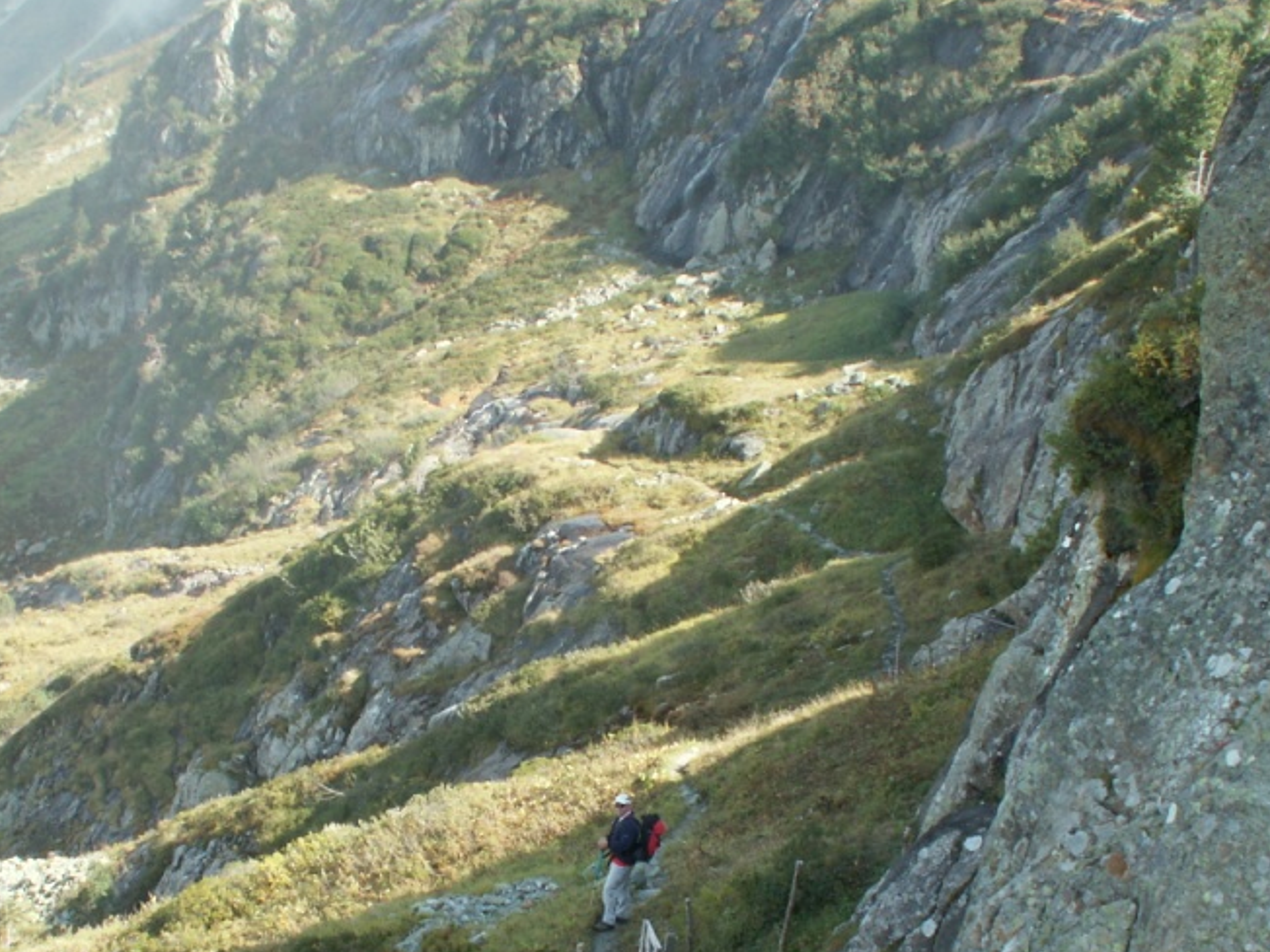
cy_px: 664
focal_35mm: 55
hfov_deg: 34.9
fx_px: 2018
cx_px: 545
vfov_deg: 26.4
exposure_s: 1/40
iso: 50
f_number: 7.1
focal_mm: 5.86
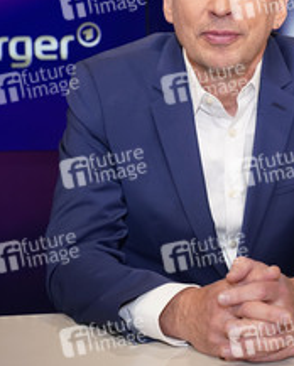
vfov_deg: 24.9
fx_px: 825
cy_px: 126
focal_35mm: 76
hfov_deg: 20.0
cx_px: 227
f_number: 5
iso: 2000
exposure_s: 1/125
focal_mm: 39
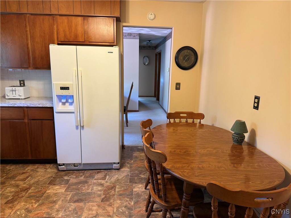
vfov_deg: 56.8
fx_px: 202
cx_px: 146
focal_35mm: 24
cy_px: 109
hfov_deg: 71.6
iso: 250
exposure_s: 1/60
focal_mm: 6.76
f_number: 1.78
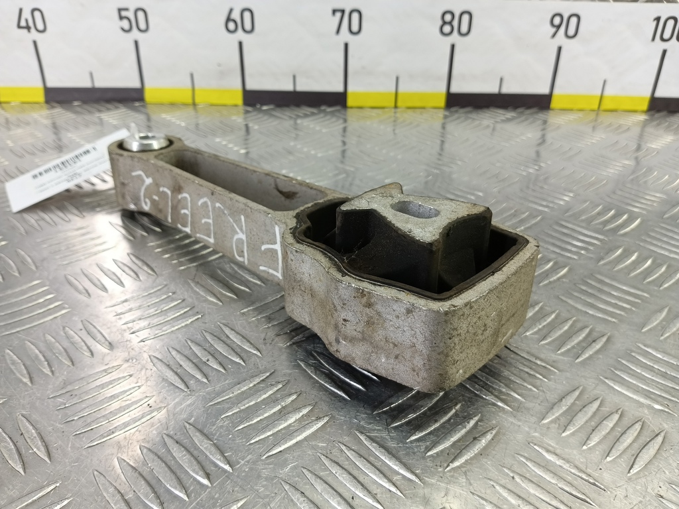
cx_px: 340
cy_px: 254
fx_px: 451
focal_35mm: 23
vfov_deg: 58.9
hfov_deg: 73.9
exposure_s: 1/50
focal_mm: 4.11
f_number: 1.6
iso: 144
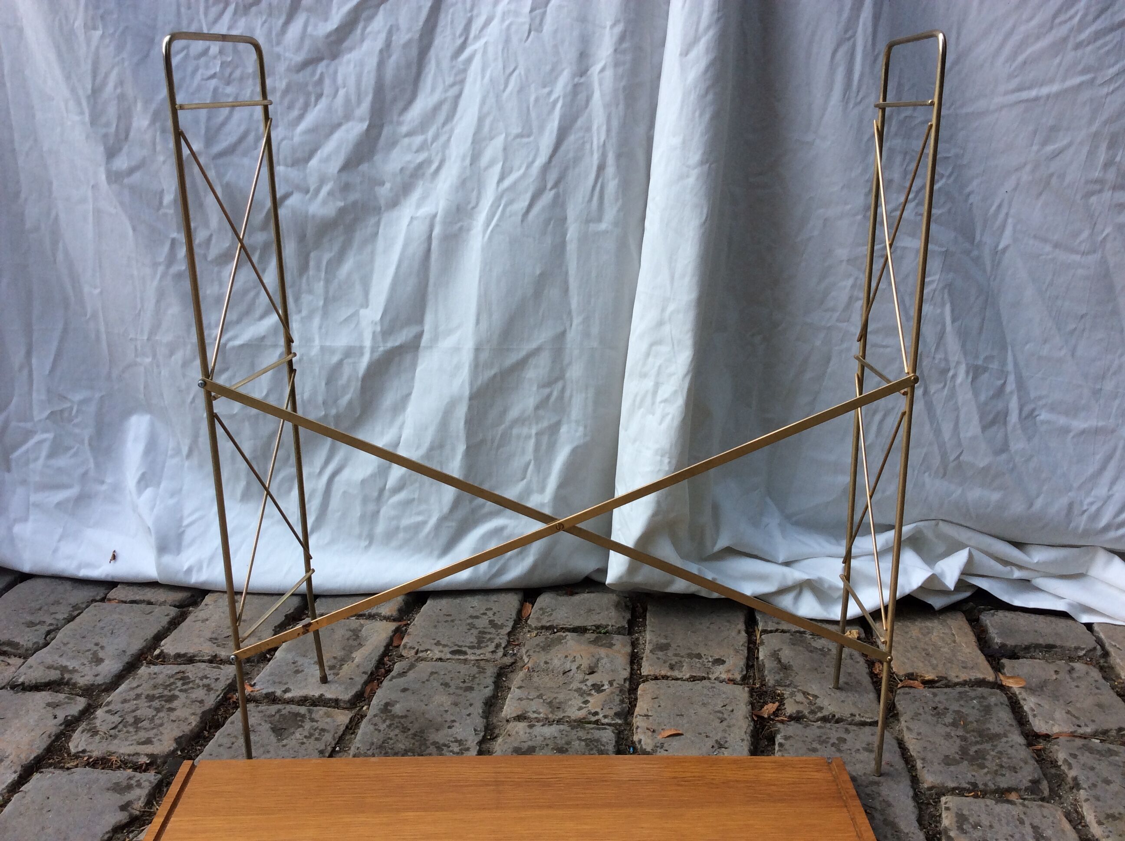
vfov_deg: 44.1
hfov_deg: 56.9
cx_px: 562
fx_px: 1038
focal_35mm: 32
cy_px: 420
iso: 32
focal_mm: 3.3
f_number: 2.4
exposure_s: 1/332
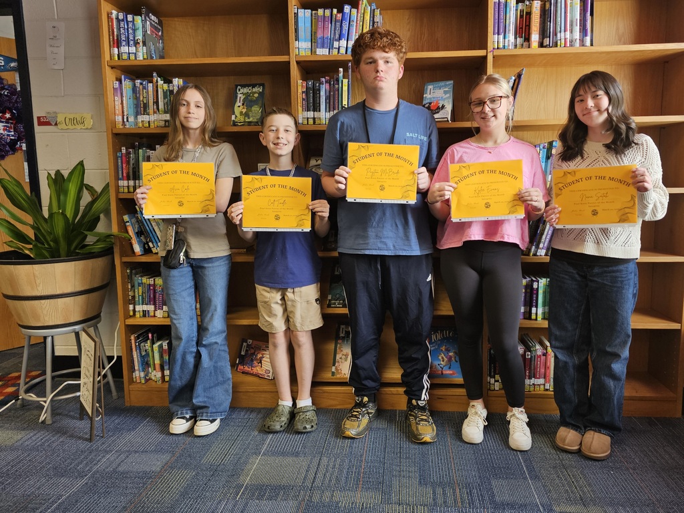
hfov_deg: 73.9
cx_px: 342
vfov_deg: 58.9
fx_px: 454
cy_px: 256
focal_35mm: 23
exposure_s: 1/208
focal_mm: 6.3
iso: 160
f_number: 1.7
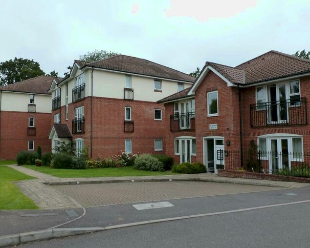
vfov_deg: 51.6
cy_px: 123
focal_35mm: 28
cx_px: 155
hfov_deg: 62.2
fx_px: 257
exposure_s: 1/160
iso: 160
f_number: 4
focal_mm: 4.7
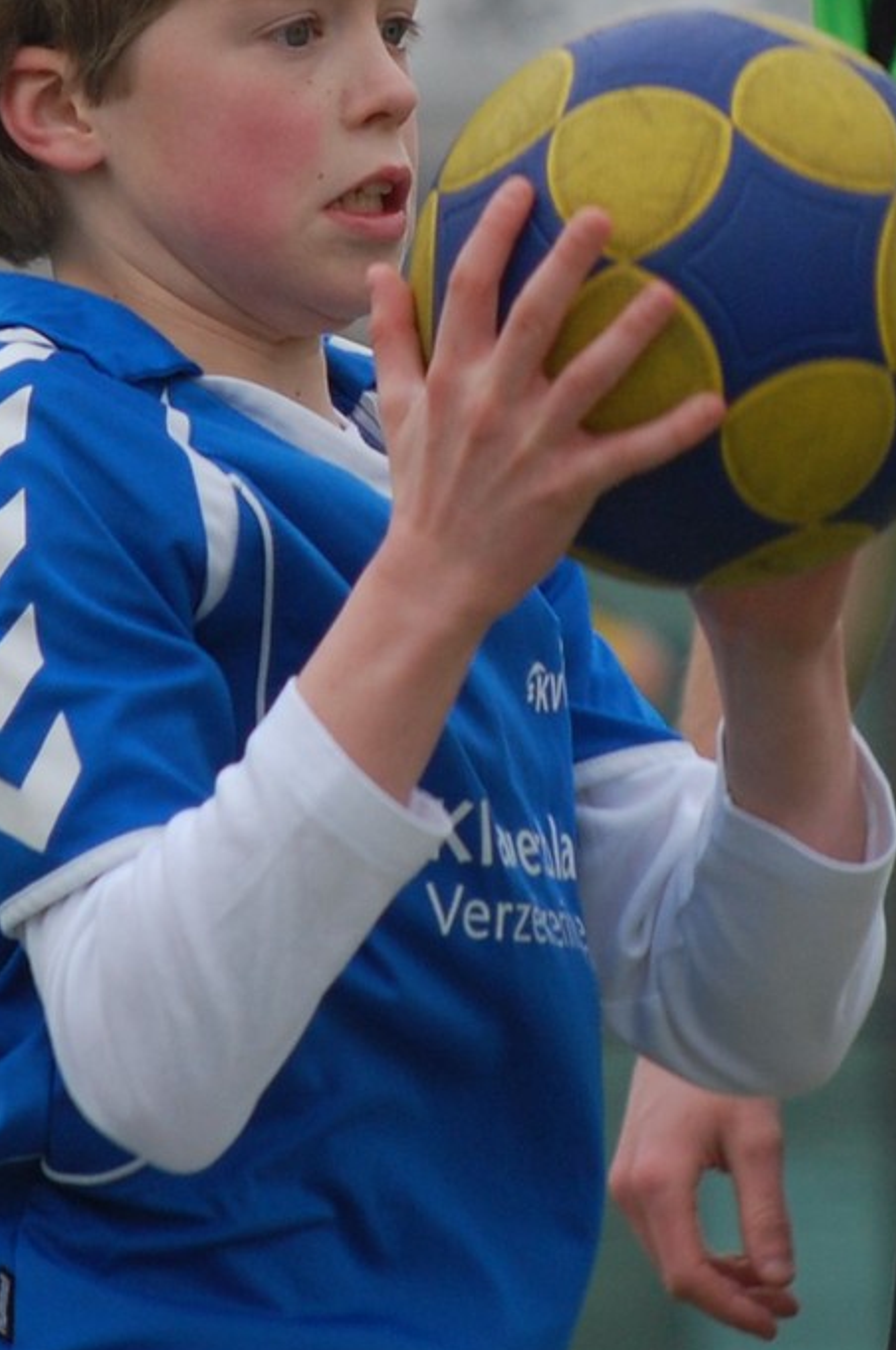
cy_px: 440
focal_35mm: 451
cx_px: 373
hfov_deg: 3.0
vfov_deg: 4.6
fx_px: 16888
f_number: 5.6
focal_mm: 200
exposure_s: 1/1000
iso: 400
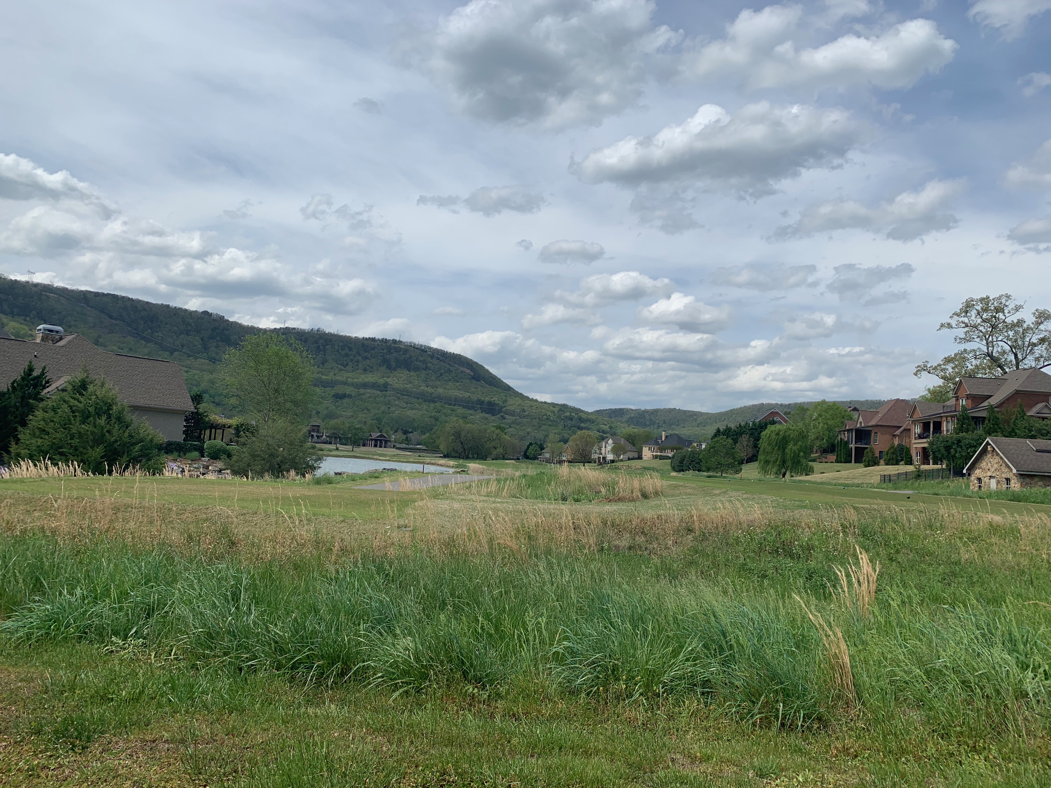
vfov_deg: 53.1
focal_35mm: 26
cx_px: 526
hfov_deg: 67.3
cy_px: 394
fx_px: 789
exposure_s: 1/3937
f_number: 1.8
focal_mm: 4.25
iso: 25
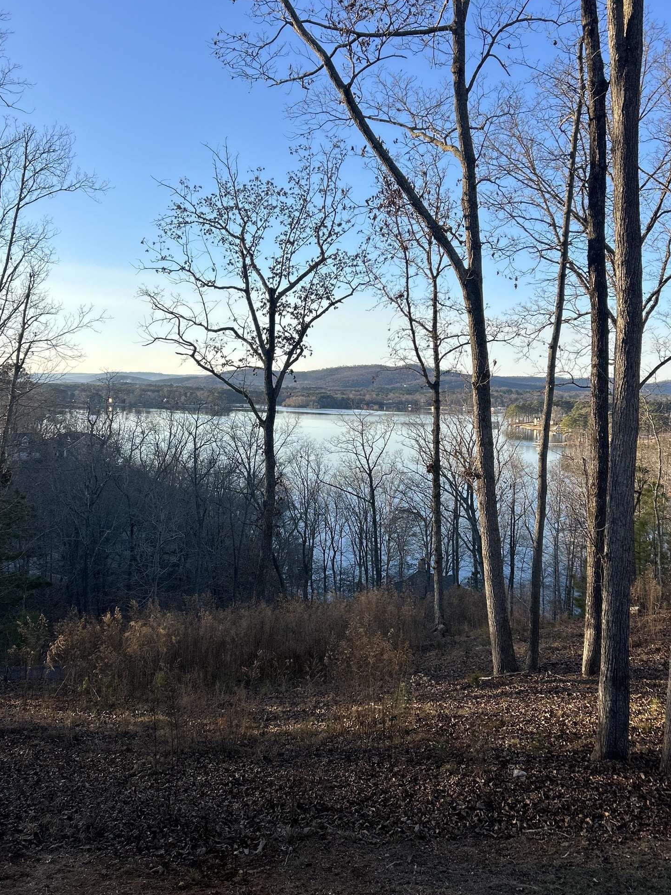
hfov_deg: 45.4
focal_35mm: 31
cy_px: 411
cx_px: 331
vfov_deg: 58.3
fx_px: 801
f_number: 1.5
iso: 50
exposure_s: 1/1808
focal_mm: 5.7
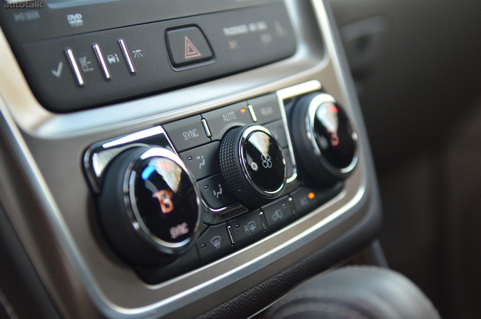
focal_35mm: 72
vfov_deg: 18.8
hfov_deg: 28.1
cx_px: 240
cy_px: 160
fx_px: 960
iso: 1600
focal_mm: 48
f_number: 2.8
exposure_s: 1/125
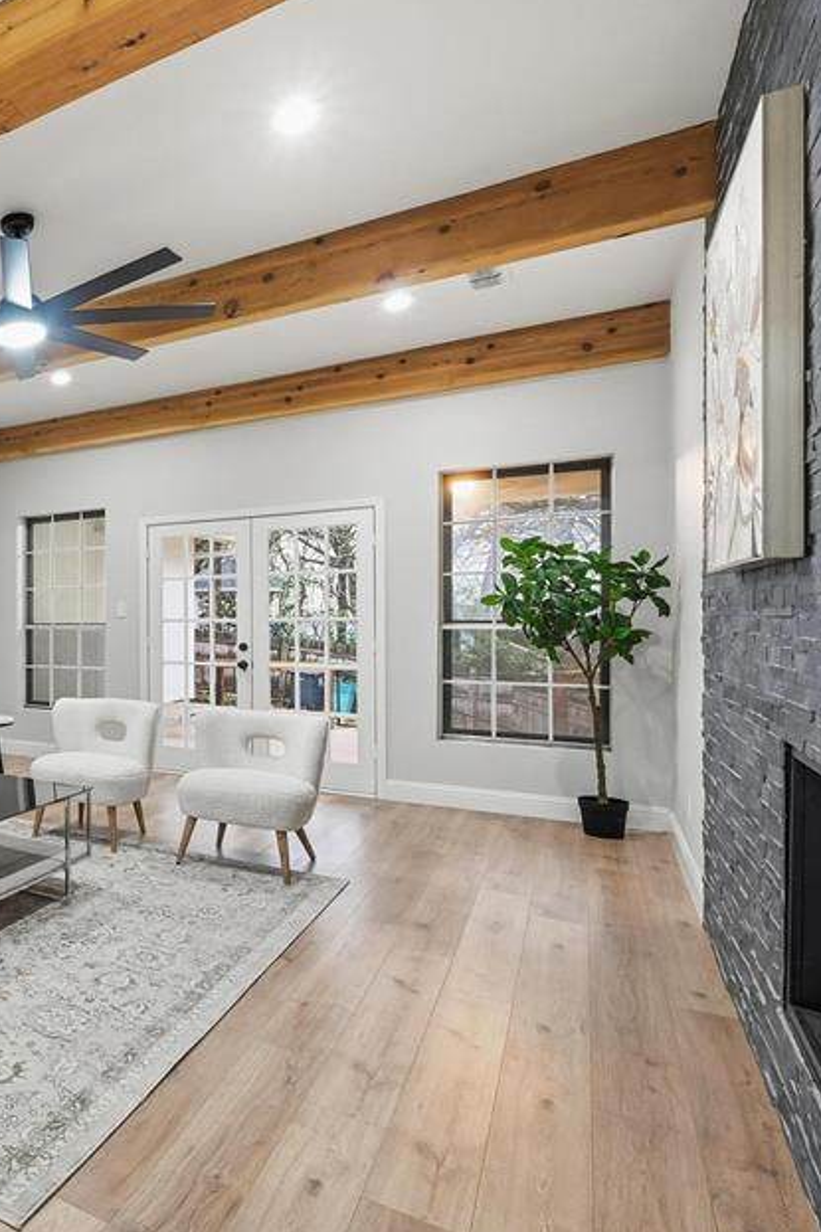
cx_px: -95
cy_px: 629
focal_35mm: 23
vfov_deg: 76.1
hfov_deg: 42.4
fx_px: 787
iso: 500
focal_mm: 14
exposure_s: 1/250
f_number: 9
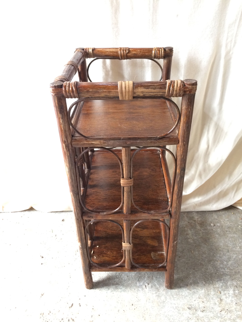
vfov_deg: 61.7
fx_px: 270
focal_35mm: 29
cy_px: 161
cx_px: 121
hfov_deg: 48.2
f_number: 2.2
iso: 250
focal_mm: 4.15
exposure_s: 1/33
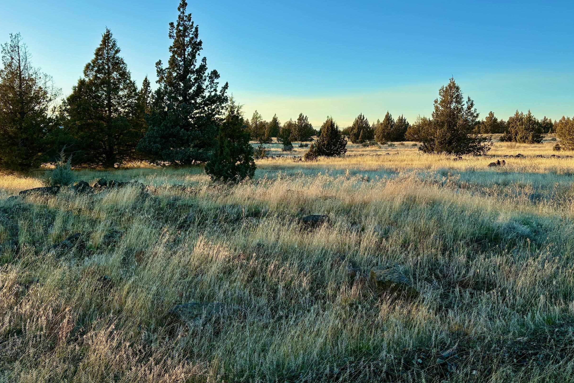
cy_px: 169
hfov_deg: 65.5
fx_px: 446
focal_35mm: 28
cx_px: 287
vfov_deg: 46.3
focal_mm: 5.96
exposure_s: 1/1393
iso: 50
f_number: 1.6
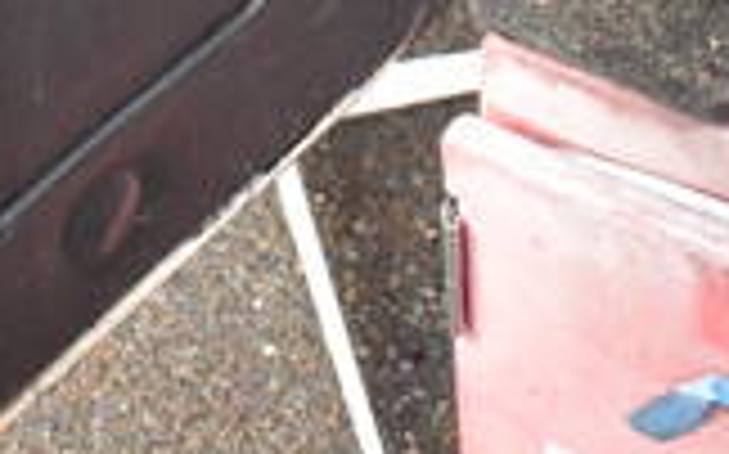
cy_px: -450
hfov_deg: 20.0
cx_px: 490
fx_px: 2065
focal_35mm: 104
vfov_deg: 11.4
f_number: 3.5
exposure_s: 1/250
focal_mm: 18
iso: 560
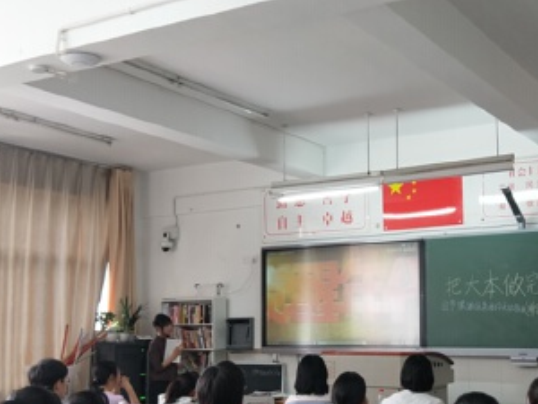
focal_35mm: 45
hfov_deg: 41.7
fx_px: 699
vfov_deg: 31.9
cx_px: 344
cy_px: 277
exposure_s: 1/50
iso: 113
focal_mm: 4.27
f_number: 1.7
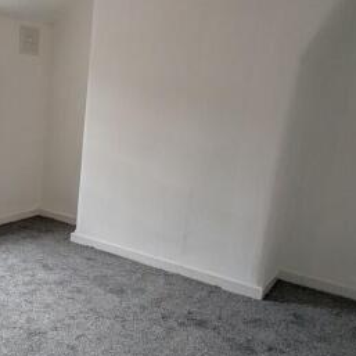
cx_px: -32
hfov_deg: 41.3
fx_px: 372
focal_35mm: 32
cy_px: 190
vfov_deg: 51.1
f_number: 2.2
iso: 80
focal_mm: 2.35
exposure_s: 1/33.3
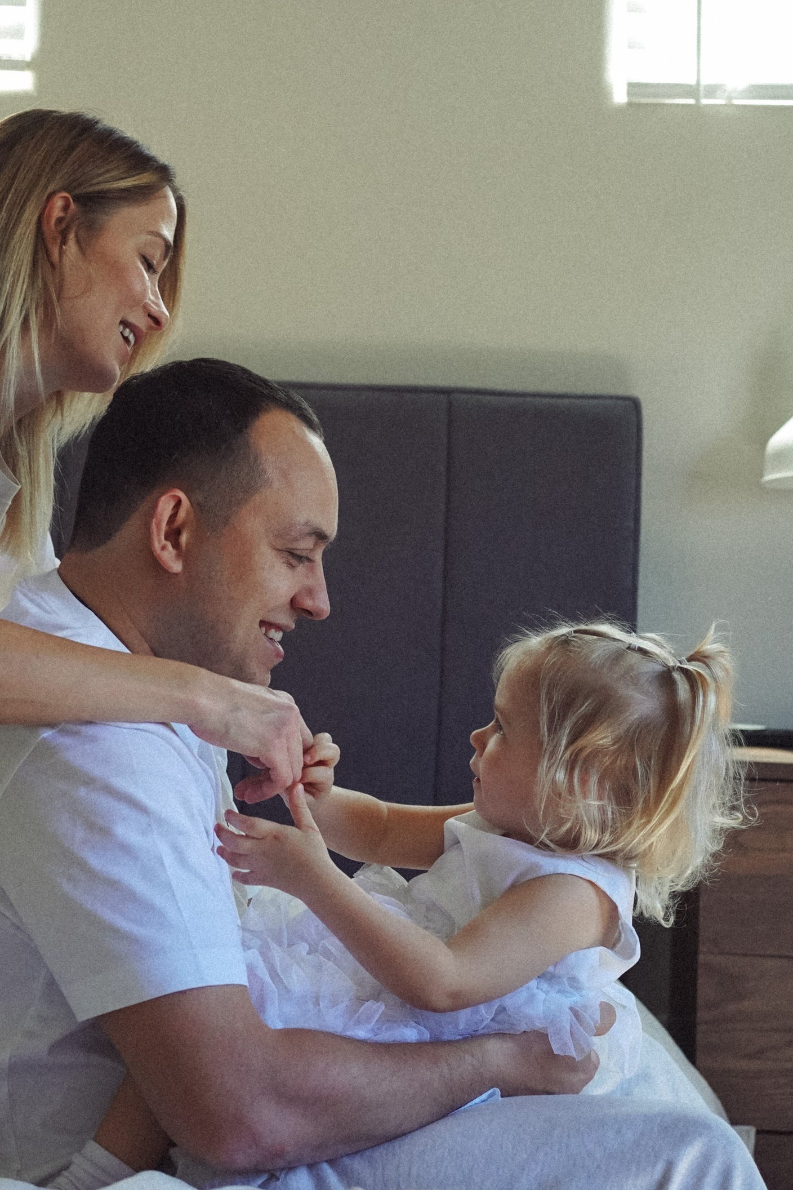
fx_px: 3304
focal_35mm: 100
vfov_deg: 20.3
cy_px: 390
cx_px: 104
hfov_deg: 13.6
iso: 3200
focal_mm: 55
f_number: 4.5
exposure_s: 1/400
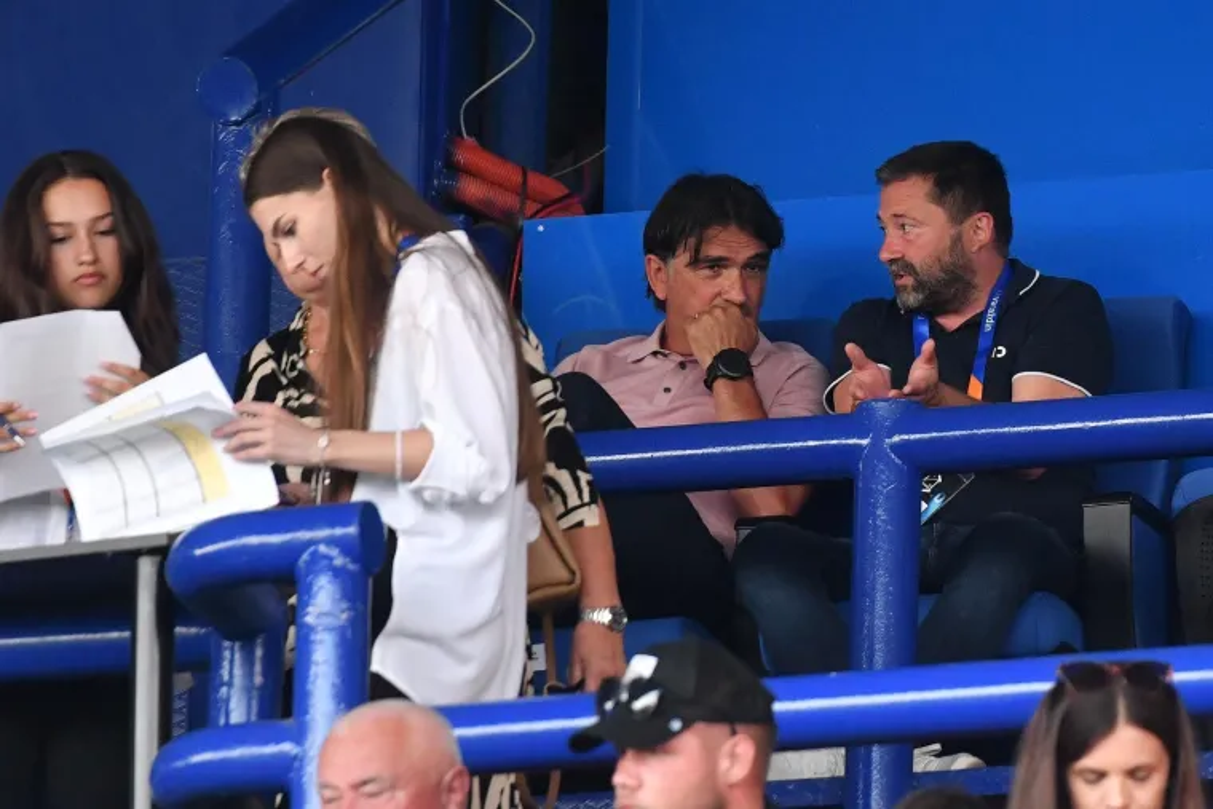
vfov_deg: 6.9
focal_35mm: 200
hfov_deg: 10.3
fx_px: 6740
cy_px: 404
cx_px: 606
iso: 1600
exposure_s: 1/250
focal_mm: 200
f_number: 5
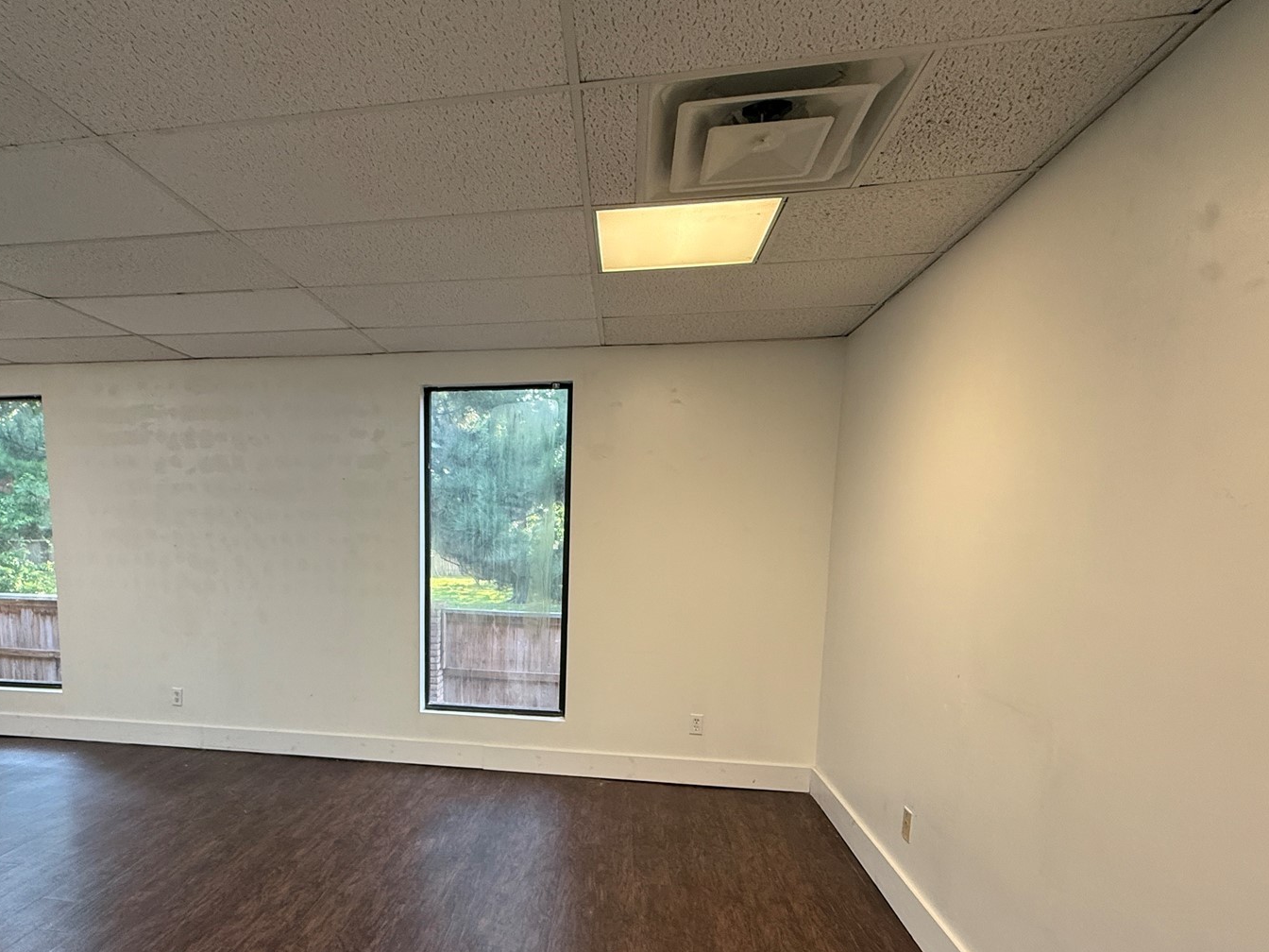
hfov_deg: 80.7
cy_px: 628
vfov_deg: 64.4
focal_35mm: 20
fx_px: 733
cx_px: 500
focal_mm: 2.22
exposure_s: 1/120
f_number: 2.2
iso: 250
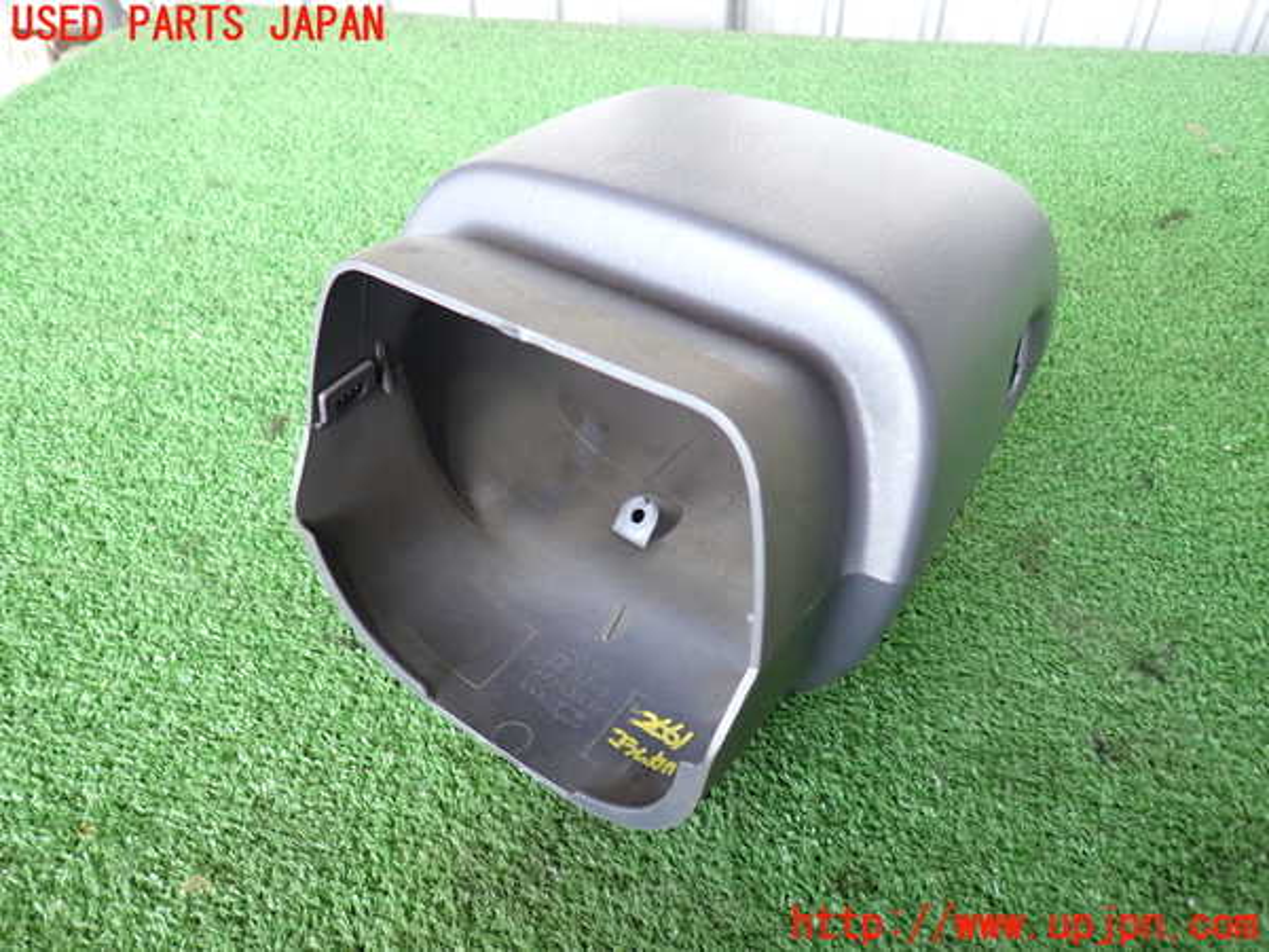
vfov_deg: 54.9
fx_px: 916
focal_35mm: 25
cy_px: 476
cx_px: 634
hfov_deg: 69.4
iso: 200
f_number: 2
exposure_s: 1/40
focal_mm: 4.5
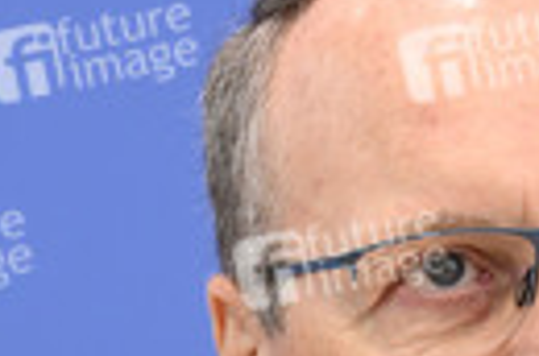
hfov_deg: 3.7
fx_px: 8304
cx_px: 396
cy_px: 364
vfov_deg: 2.5
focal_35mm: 556
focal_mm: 160
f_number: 6.3
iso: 4000
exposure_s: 1/500
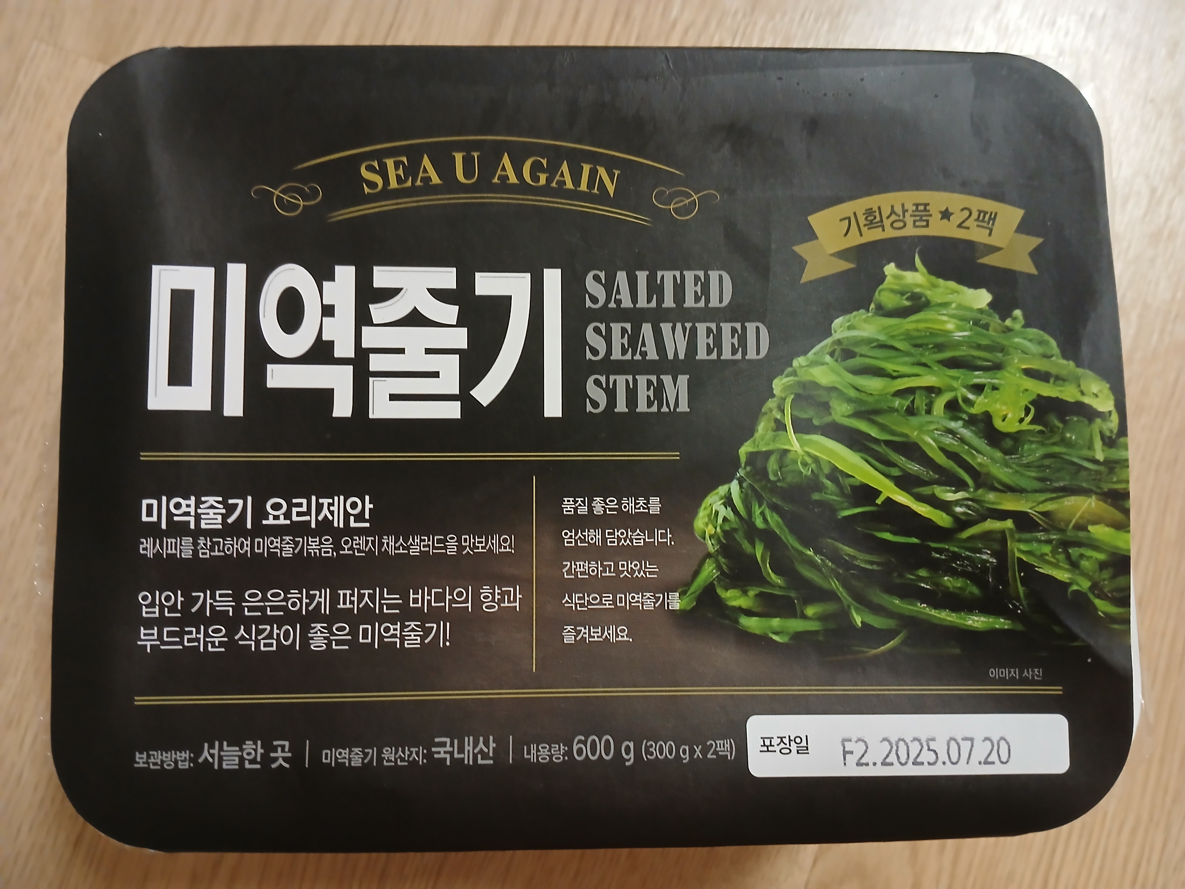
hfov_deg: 67.3
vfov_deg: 53.1
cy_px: 444
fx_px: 890
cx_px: 592
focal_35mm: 26
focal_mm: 3.98
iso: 400
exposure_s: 1/25.1
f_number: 1.8
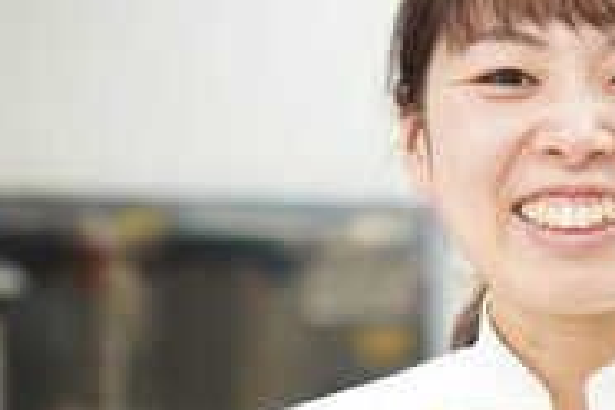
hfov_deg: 9.1
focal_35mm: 226
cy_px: 339
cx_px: 587
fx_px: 3861
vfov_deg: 6.1
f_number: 2.8
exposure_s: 1/100
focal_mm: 70
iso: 800
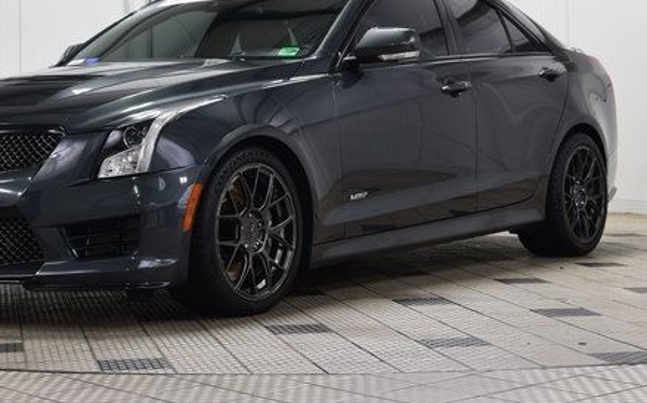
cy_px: 101
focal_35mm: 85
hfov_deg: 24.3
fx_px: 1498
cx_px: 225
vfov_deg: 15.3
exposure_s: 1/15
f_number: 6.3
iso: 400
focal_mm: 38
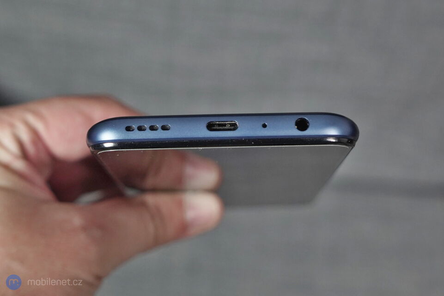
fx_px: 468
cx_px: 222
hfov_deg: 50.7
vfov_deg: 35.0
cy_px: 148
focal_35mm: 38
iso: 1000
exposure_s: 1/125
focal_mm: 38
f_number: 4.5
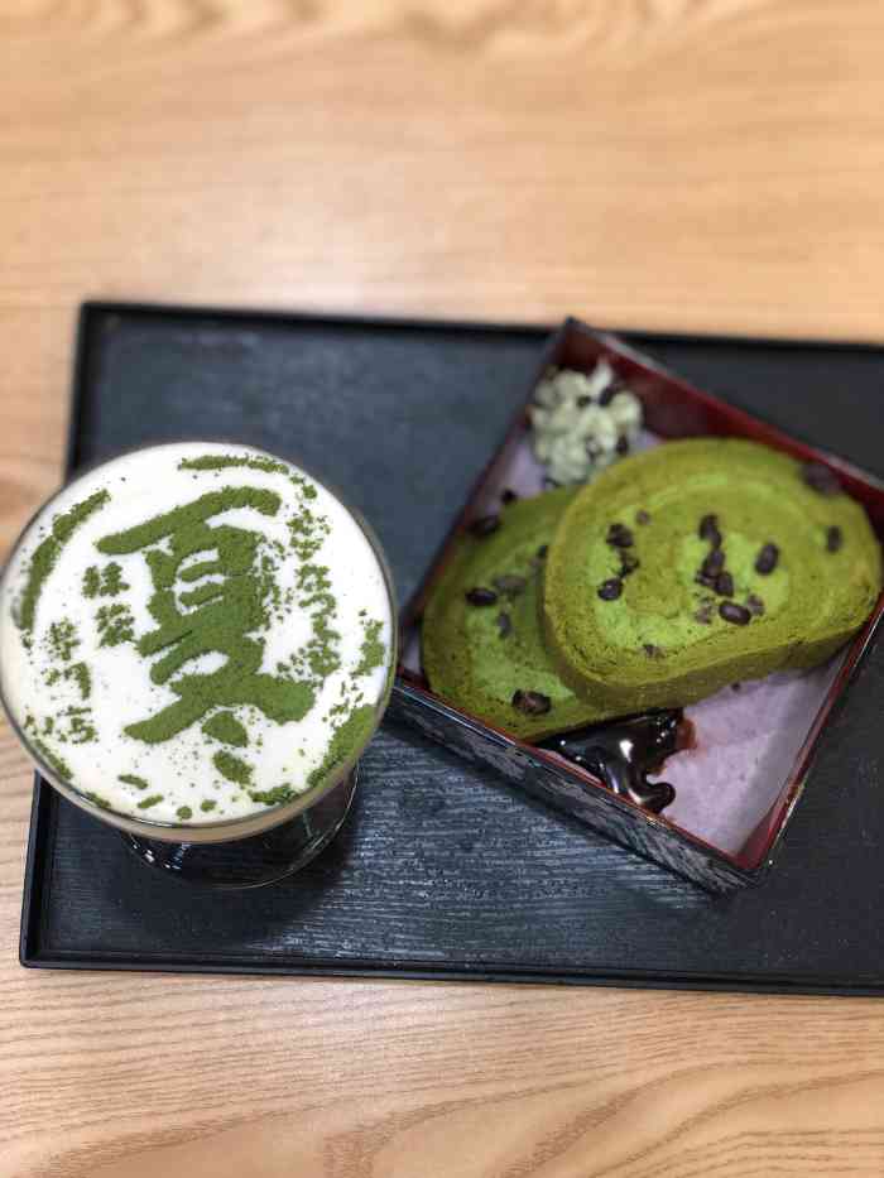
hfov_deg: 28.0
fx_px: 1770
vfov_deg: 36.8
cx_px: 442
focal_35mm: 52
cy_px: 589
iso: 80
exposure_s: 1/33
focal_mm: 6
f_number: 2.4
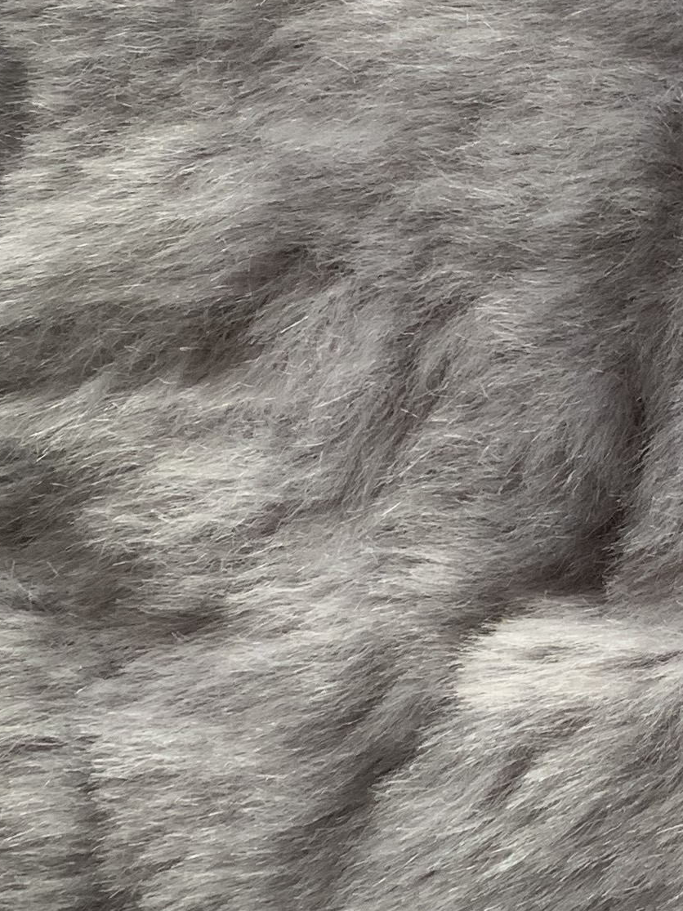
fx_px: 2473
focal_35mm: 94
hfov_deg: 14.9
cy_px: 343
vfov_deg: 20.8
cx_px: 922
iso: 100
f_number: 1.8
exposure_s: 1/60
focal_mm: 4.25
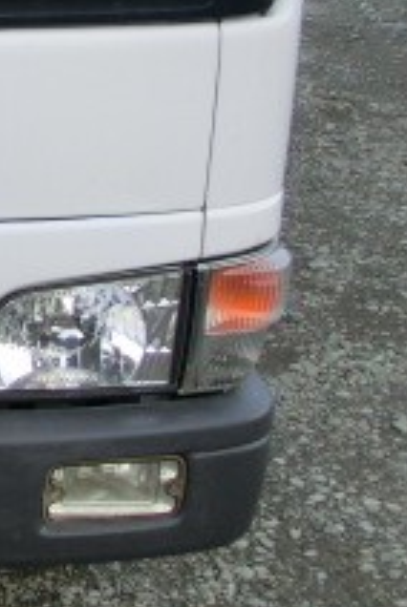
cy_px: 146
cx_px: -373
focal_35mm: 116
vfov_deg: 17.5
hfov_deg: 10.9
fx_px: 1961
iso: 125
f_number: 3.9
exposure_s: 1/60
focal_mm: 6.61
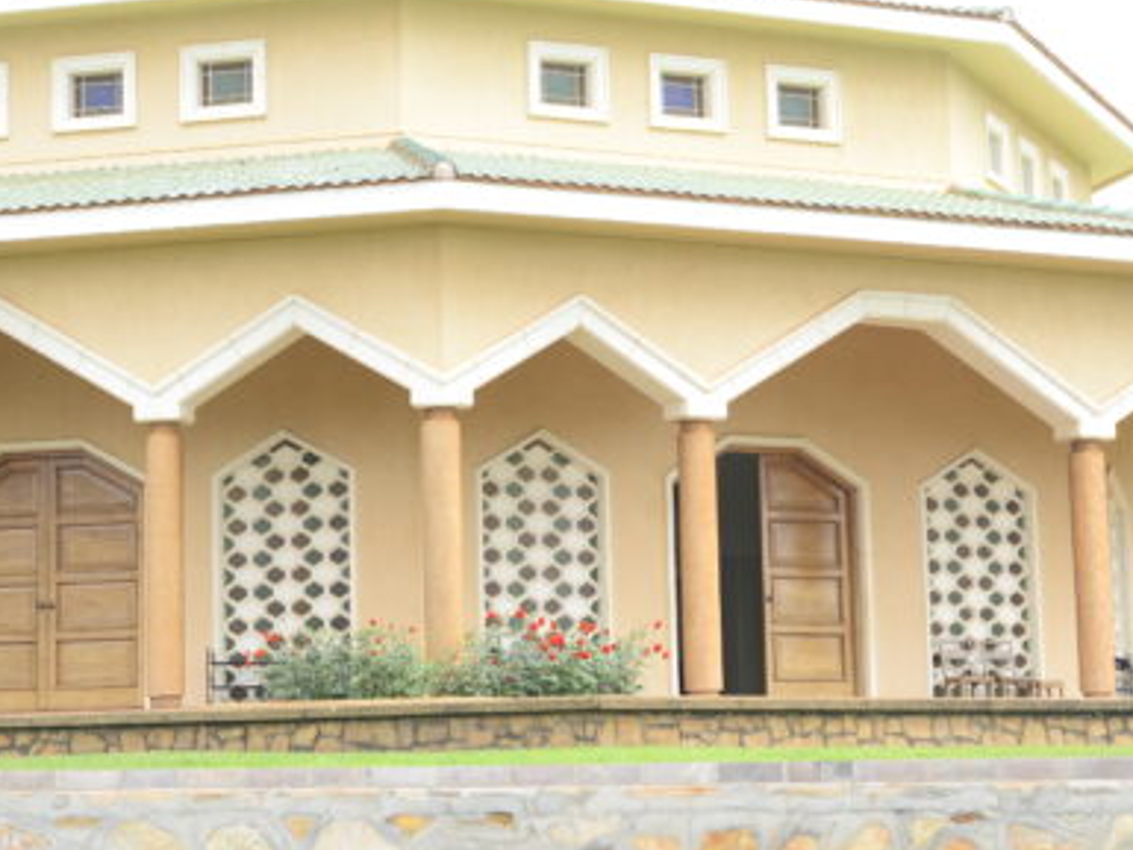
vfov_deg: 15.4
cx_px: 456
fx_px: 3143
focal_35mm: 96
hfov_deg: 20.4
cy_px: 313
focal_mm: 50
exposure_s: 1/100
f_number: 6.3
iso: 100
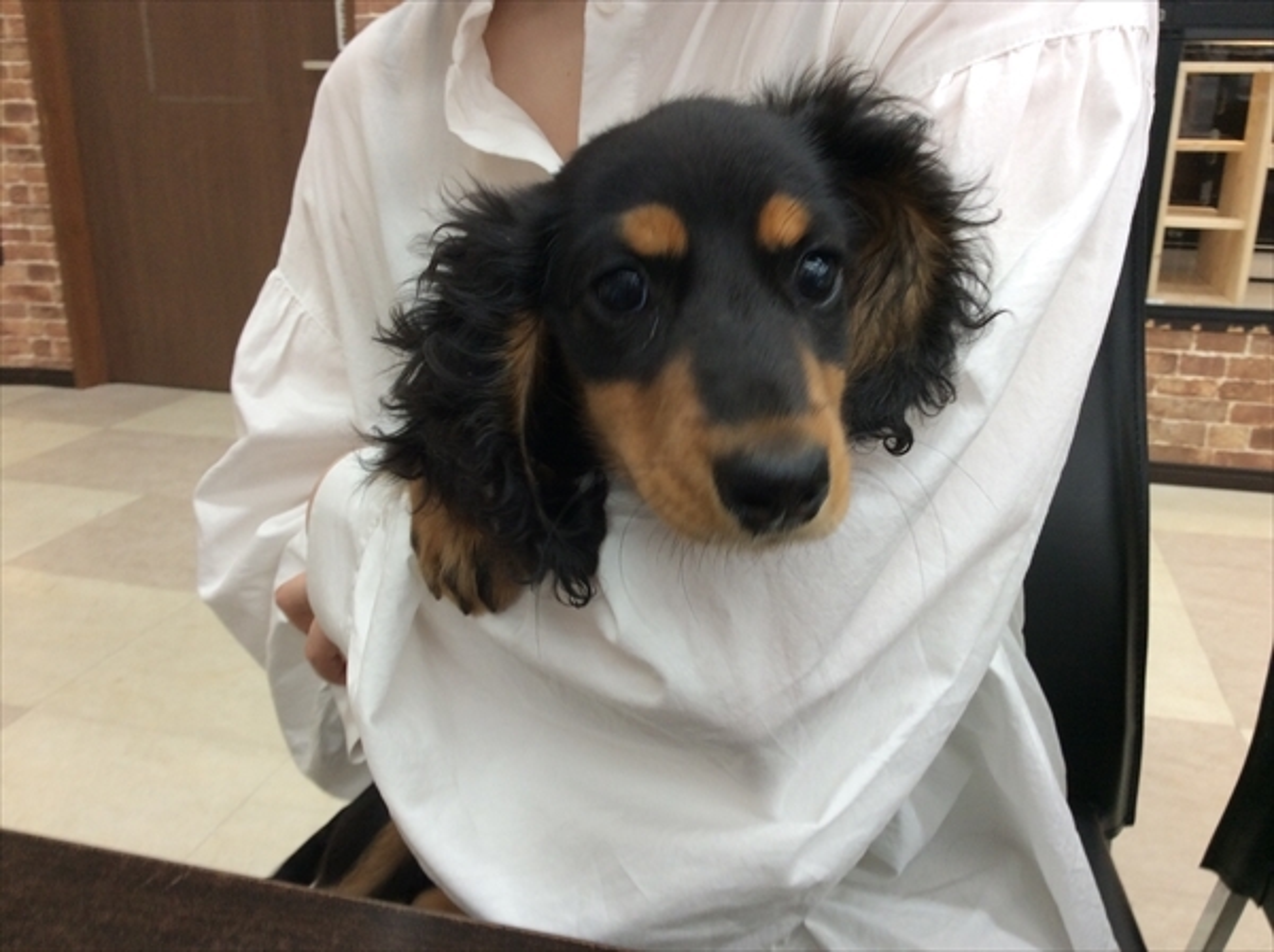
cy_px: 476
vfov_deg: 44.0
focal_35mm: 32
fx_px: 1176
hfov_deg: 56.9
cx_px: 637
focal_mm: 3.3
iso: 32
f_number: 2.4
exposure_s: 1/24
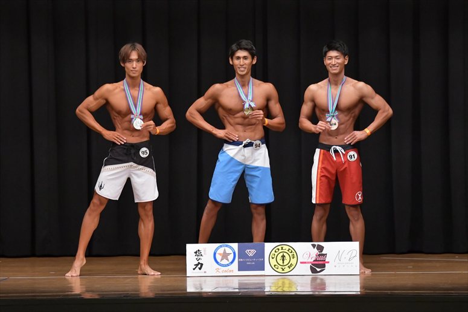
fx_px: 2625
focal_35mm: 202
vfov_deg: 6.8
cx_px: 234
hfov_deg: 10.2
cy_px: 156
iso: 6400
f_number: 5.6
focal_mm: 135
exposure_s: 1/400
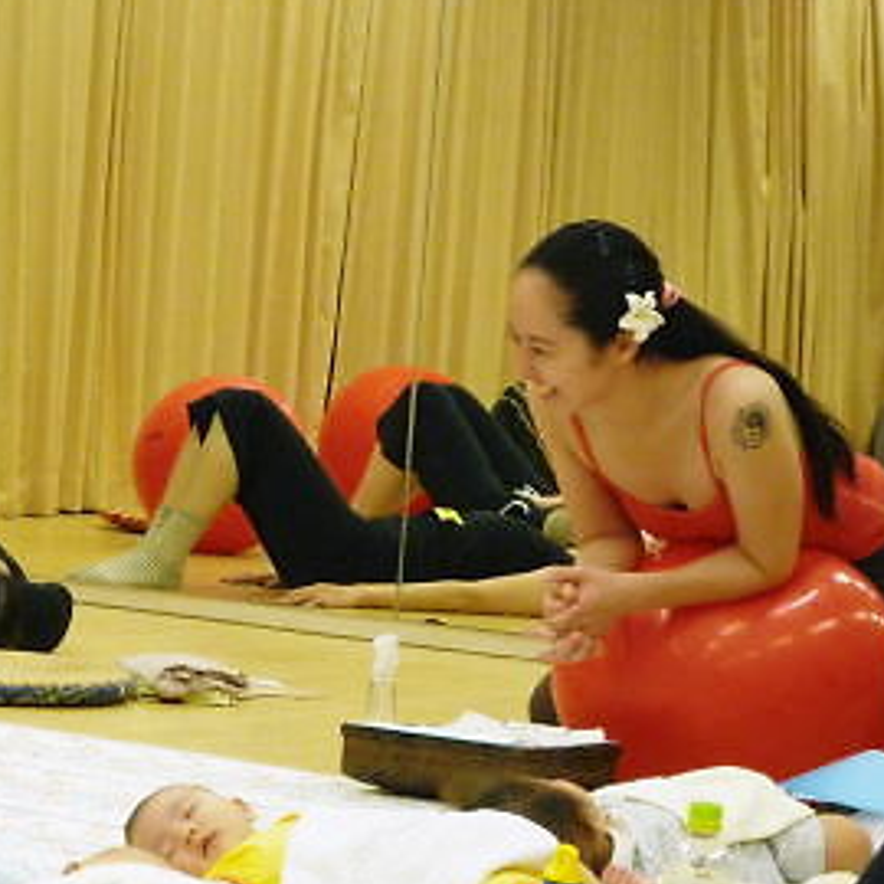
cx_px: 190
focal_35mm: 146
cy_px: 543
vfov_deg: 12.0
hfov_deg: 11.9
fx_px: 4218
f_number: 5.5
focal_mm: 16.4
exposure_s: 1/30
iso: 400
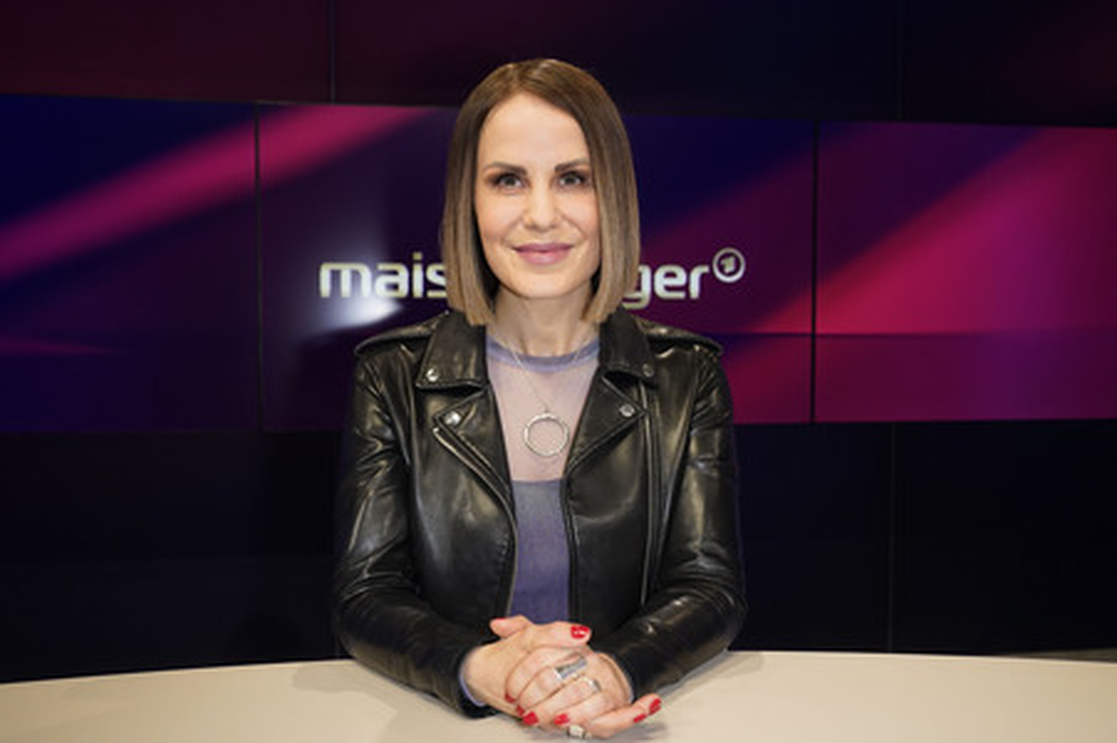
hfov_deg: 51.9
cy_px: 372
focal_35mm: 37
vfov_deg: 35.9
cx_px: 558
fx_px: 1147
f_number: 5.6
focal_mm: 37
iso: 2000
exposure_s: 1/160
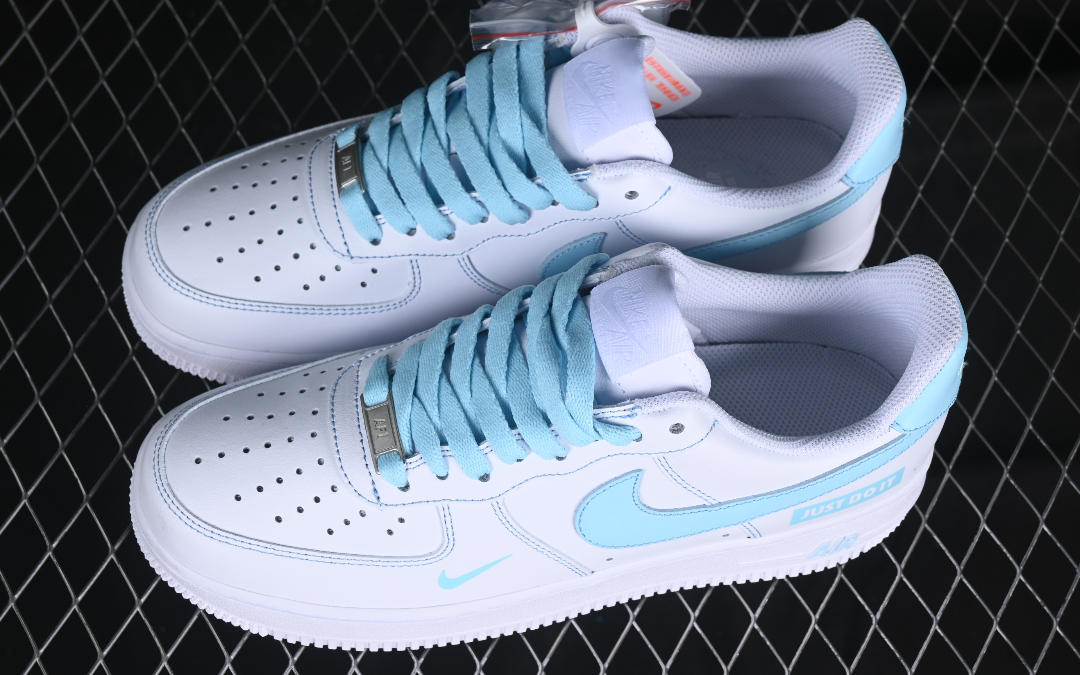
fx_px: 2266
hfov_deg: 26.8
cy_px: 330
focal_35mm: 77
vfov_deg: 16.9
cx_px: 543
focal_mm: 50
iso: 160
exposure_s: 1/80
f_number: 8
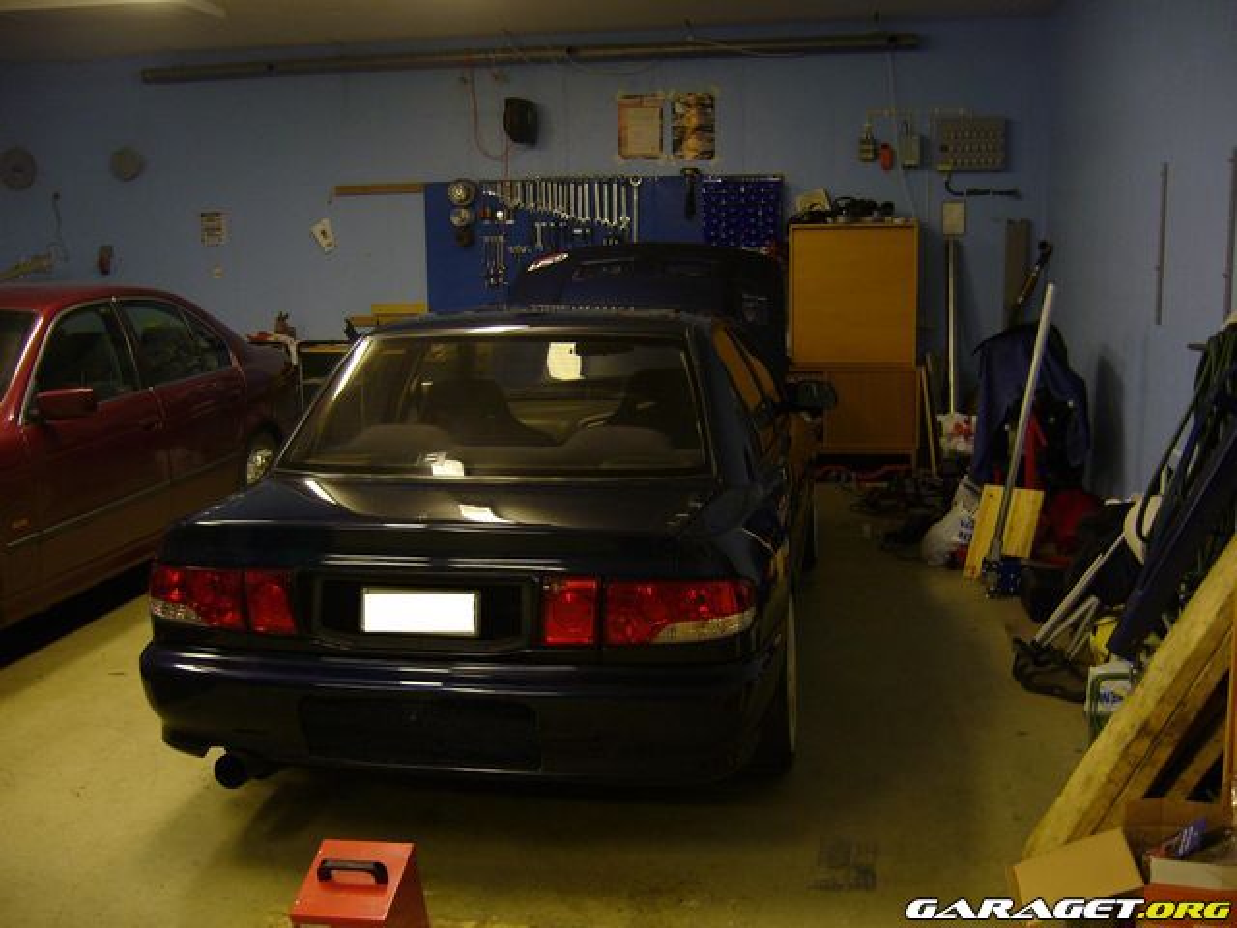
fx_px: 1251
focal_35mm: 35
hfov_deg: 52.6
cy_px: 464
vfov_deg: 40.7
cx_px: 618
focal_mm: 5.8
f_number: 2.8
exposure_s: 1/8
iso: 80
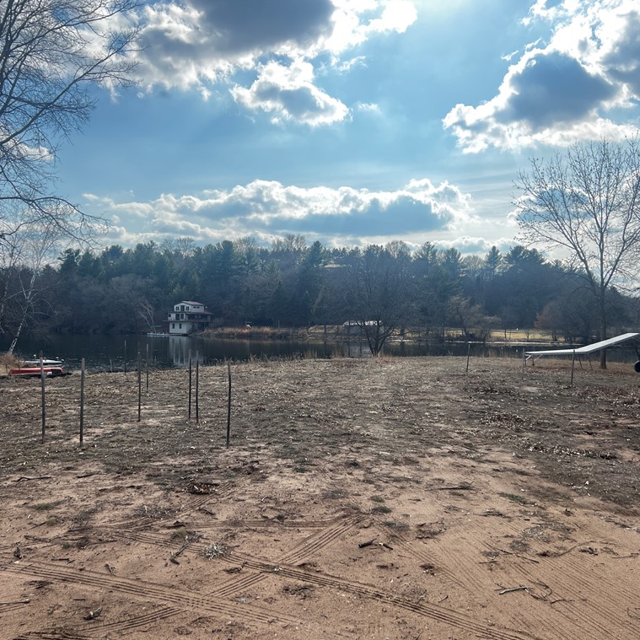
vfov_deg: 52.5
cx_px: 331
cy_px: 321
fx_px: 648
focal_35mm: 31
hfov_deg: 52.5
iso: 50
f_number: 1.5
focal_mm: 5.7
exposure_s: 1/2571
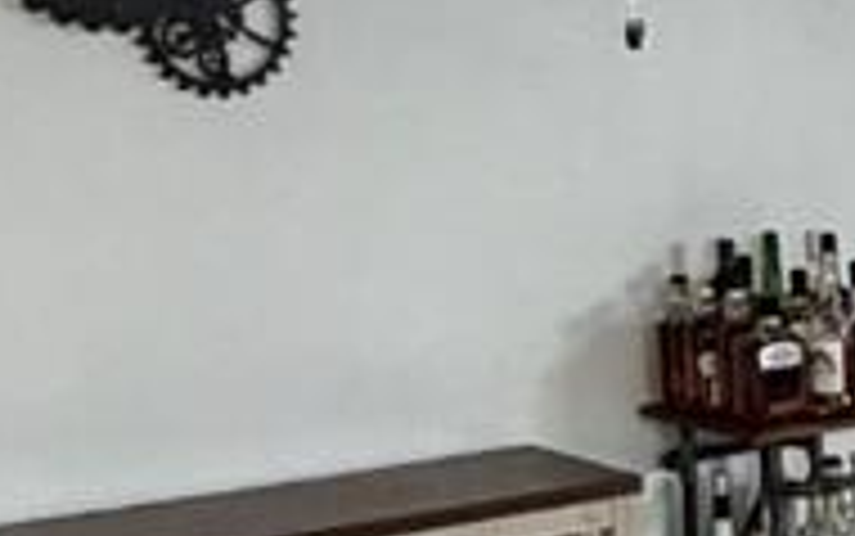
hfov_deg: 14.9
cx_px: 1645
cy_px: 439
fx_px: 2728
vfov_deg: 11.2
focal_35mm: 117
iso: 640
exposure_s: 1/60
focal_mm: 2.22
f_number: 2.2
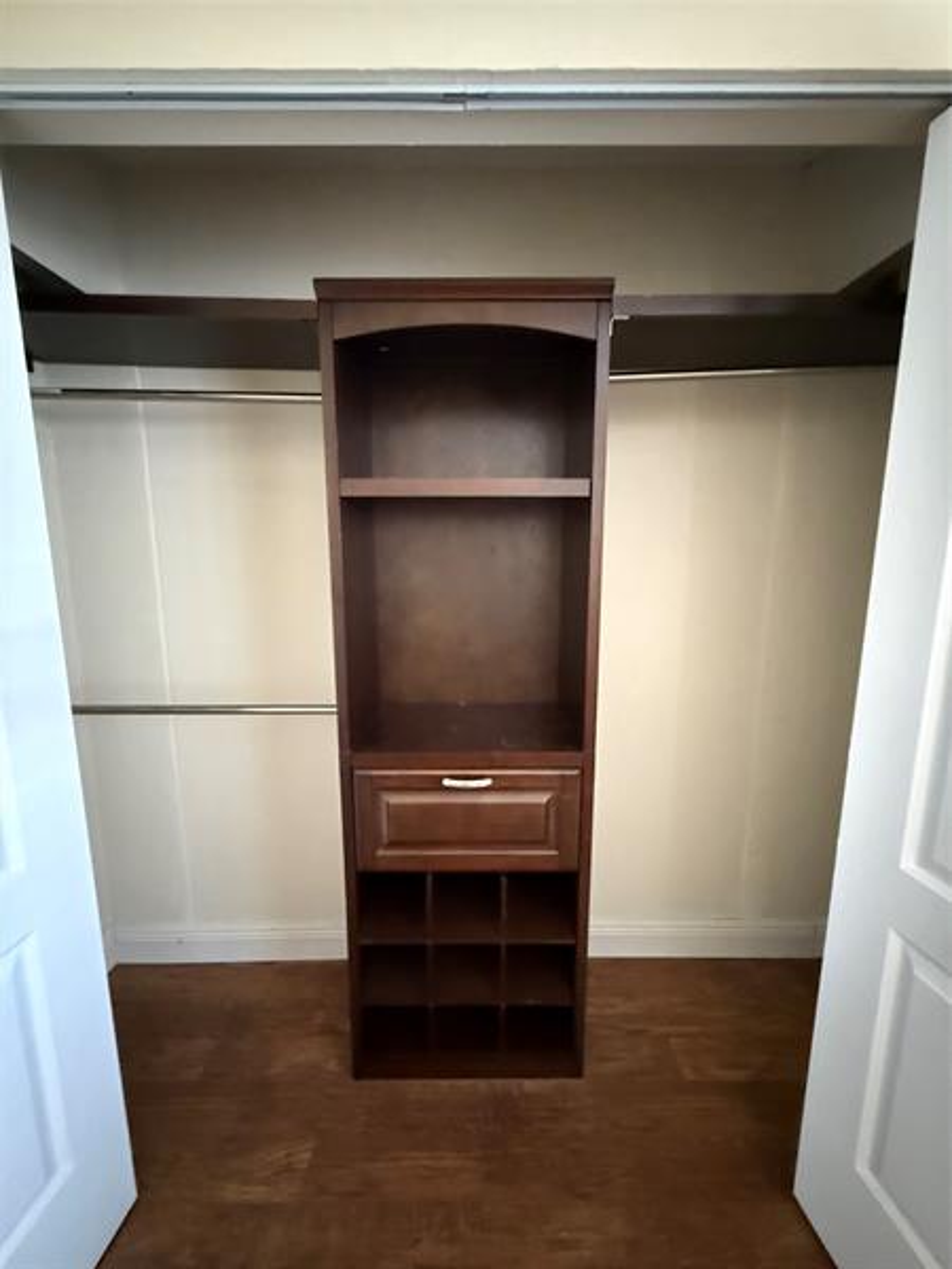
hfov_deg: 85.7
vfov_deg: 102.1
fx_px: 513
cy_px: 634
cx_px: 476
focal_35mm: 14
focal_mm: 2.22
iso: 1600
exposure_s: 1/31
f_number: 2.2
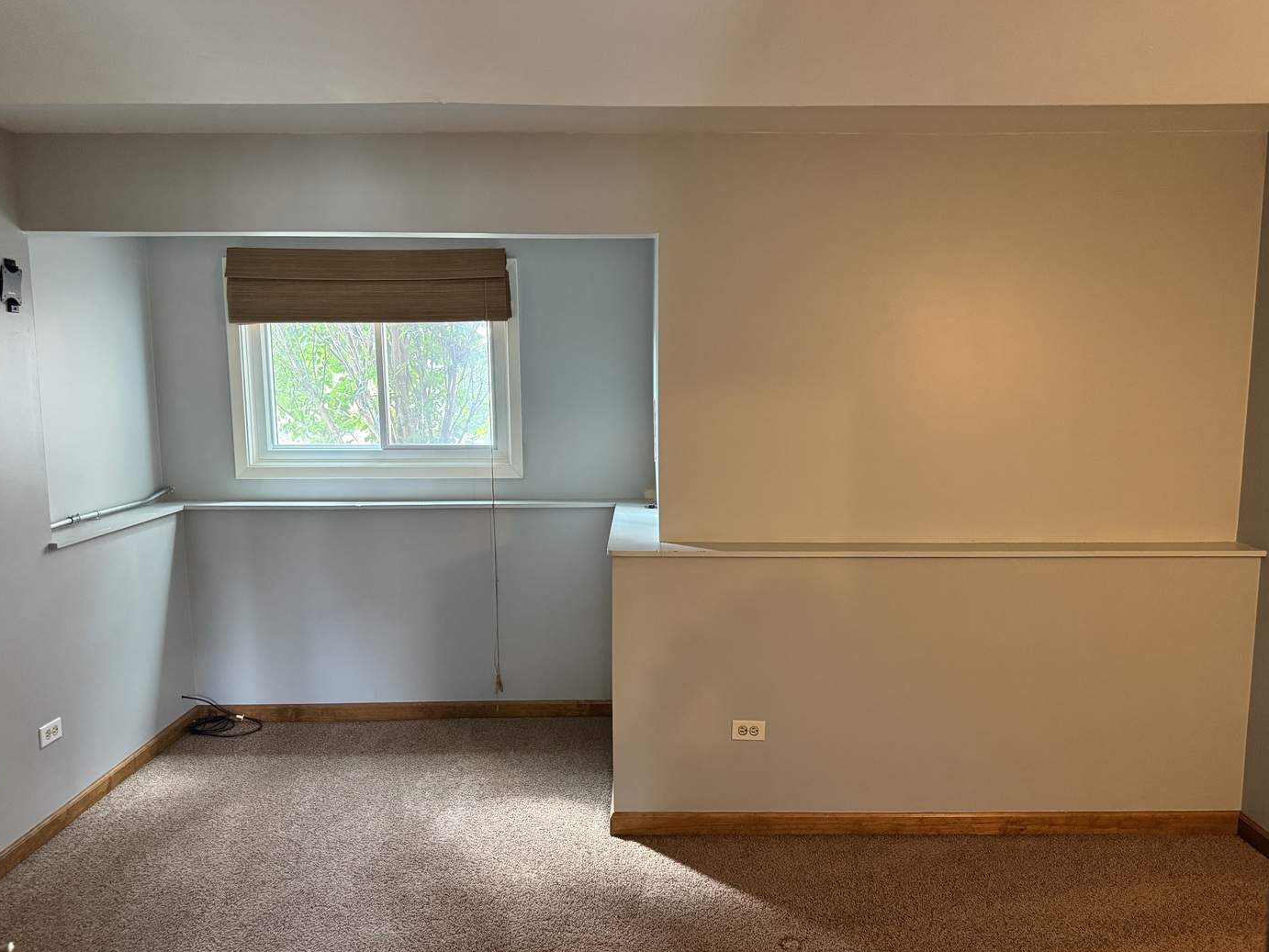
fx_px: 917
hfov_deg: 69.4
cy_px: 488
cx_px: 638
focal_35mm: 25
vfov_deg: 54.9
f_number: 1.78
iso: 640
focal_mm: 6.76
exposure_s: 1/40
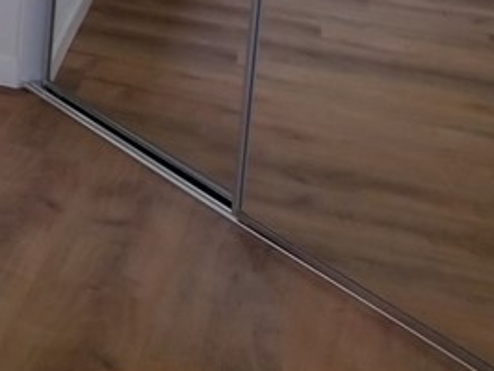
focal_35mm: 100
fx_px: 1428
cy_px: -291
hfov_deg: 16.2
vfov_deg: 13.4
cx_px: -422
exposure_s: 1/129
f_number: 1.7
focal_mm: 4.25
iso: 50
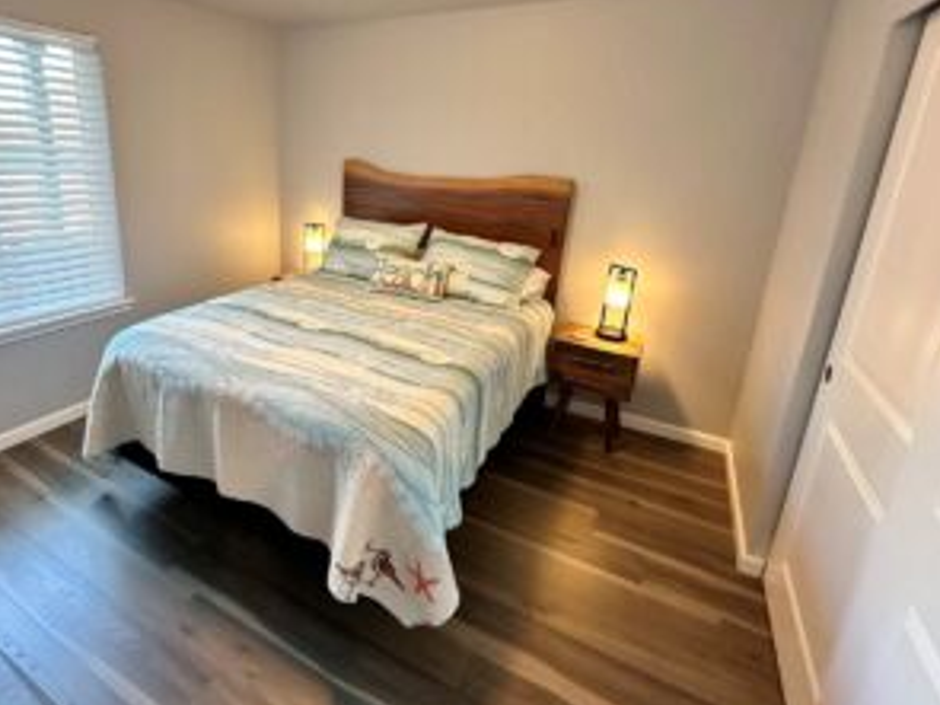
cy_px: 293
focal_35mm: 19
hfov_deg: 83.5
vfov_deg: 68.2
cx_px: 370
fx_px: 516
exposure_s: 1/60
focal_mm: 2.22
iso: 320
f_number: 2.2
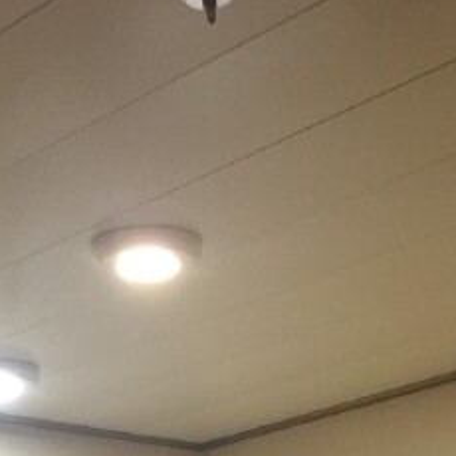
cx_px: 278
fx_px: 1550
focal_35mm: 104
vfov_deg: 15.1
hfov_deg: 16.7
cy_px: 750
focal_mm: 4.15
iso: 125
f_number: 2.2
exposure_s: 1/15
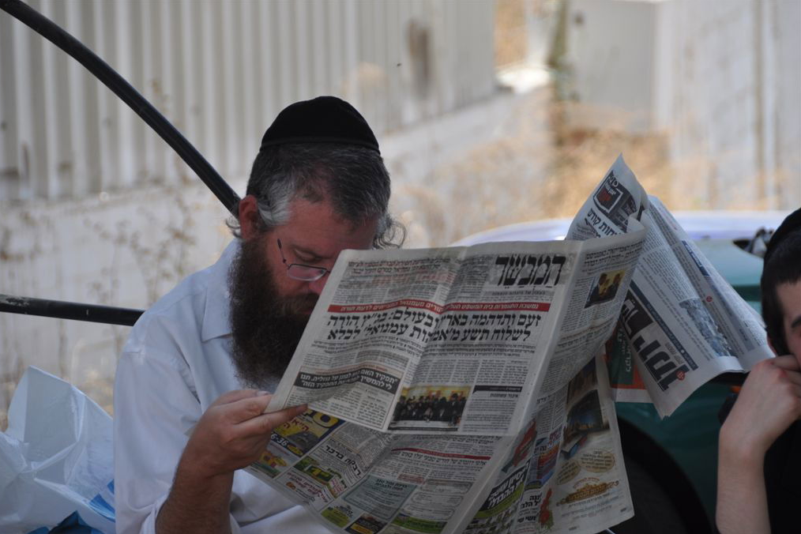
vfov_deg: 6.1
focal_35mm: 227
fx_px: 5050
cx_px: 397
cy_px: 267
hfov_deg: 9.1
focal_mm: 150
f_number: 5.6
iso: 250
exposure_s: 1/500
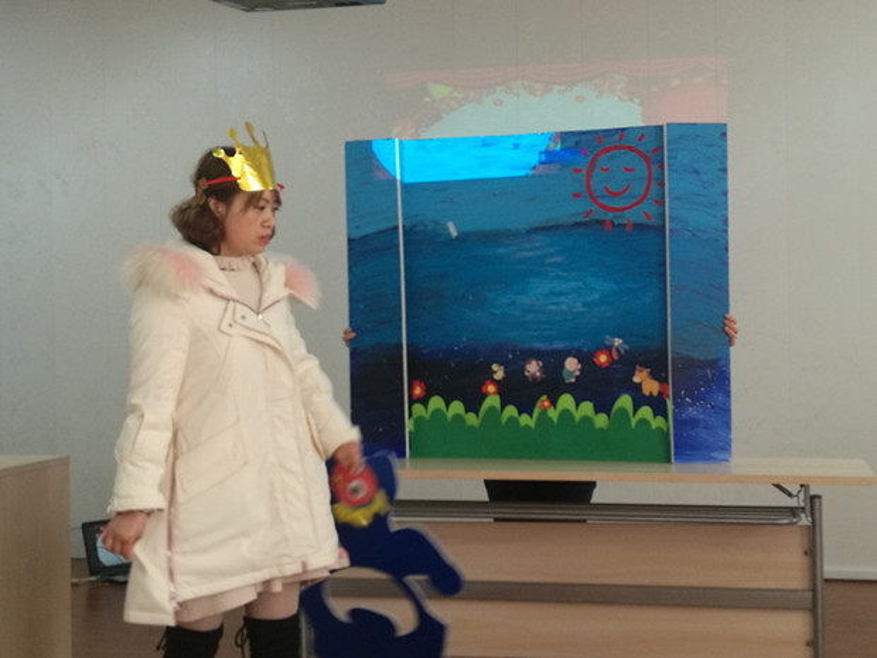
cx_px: 438
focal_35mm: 49
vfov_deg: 29.7
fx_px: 1241
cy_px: 329
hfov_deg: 38.9
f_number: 2
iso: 100
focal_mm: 4.04
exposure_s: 1/33.3
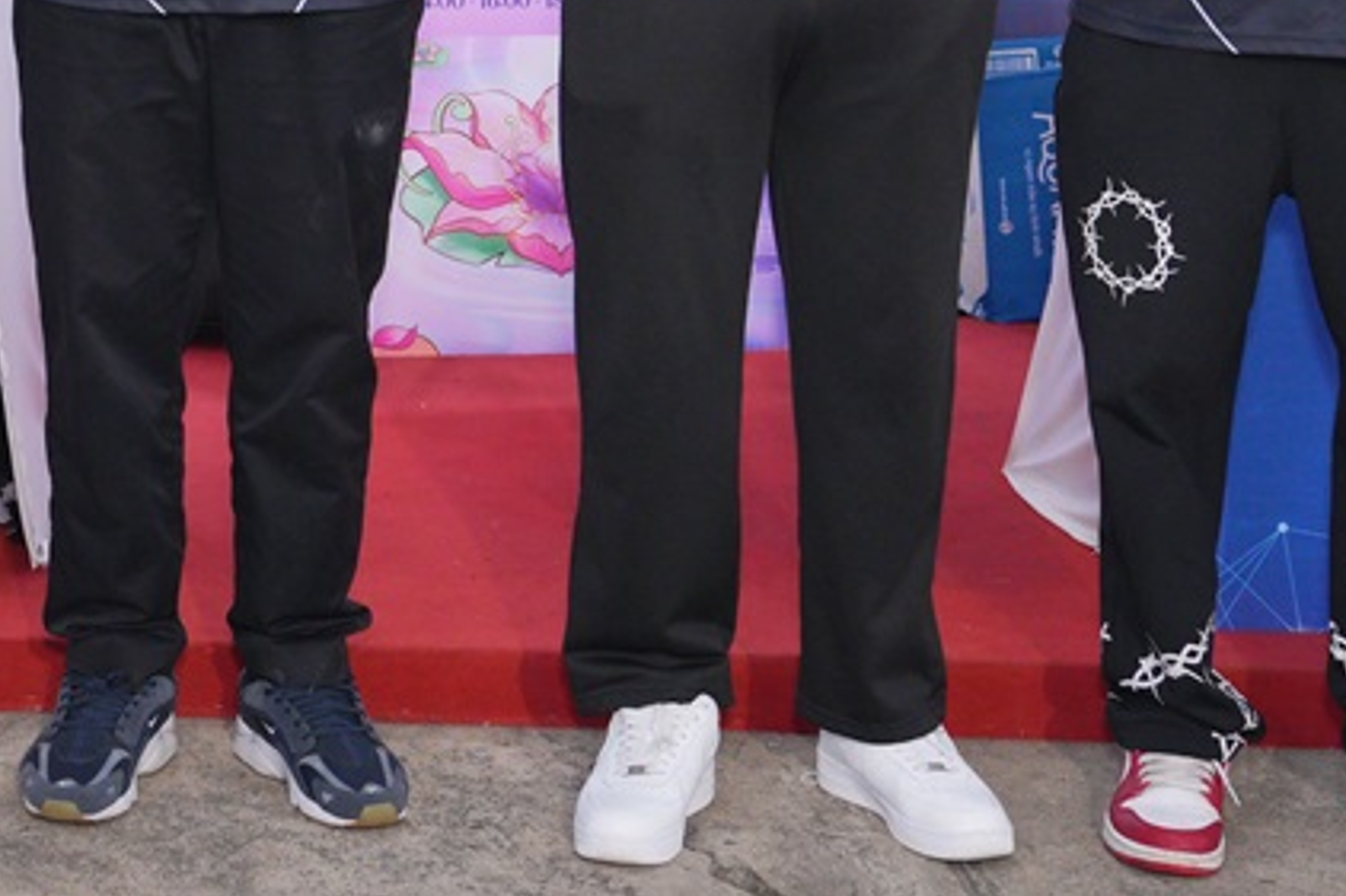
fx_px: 3849
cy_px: -344
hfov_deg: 19.2
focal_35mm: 103
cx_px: -72
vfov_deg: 12.8
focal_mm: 31
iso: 800
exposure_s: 1/250
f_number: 4
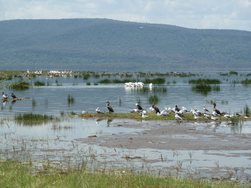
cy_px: 94
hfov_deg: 13.4
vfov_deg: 10.1
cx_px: 126
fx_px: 1066
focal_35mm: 147
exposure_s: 1/400
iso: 80
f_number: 4.5
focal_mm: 24.1
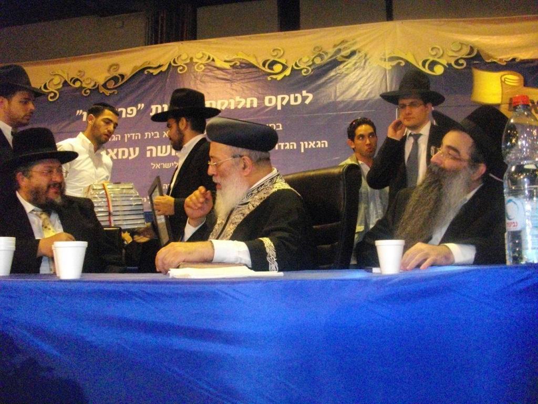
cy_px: 202
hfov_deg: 58.4
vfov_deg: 45.4
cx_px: 269
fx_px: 482
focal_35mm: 31
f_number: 2.9
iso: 982
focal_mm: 5.7
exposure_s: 1/50
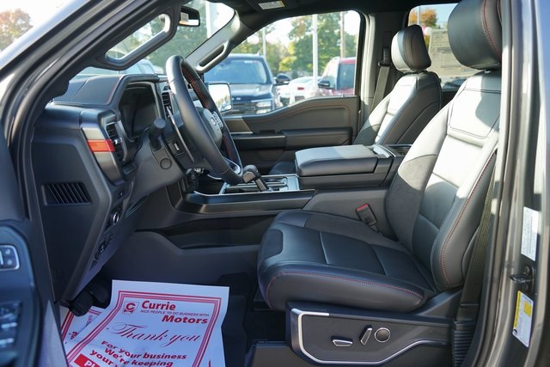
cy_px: 184
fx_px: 458
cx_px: 275
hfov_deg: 61.9
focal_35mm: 30
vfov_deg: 43.6
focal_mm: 30
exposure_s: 1/60
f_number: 4.5
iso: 100
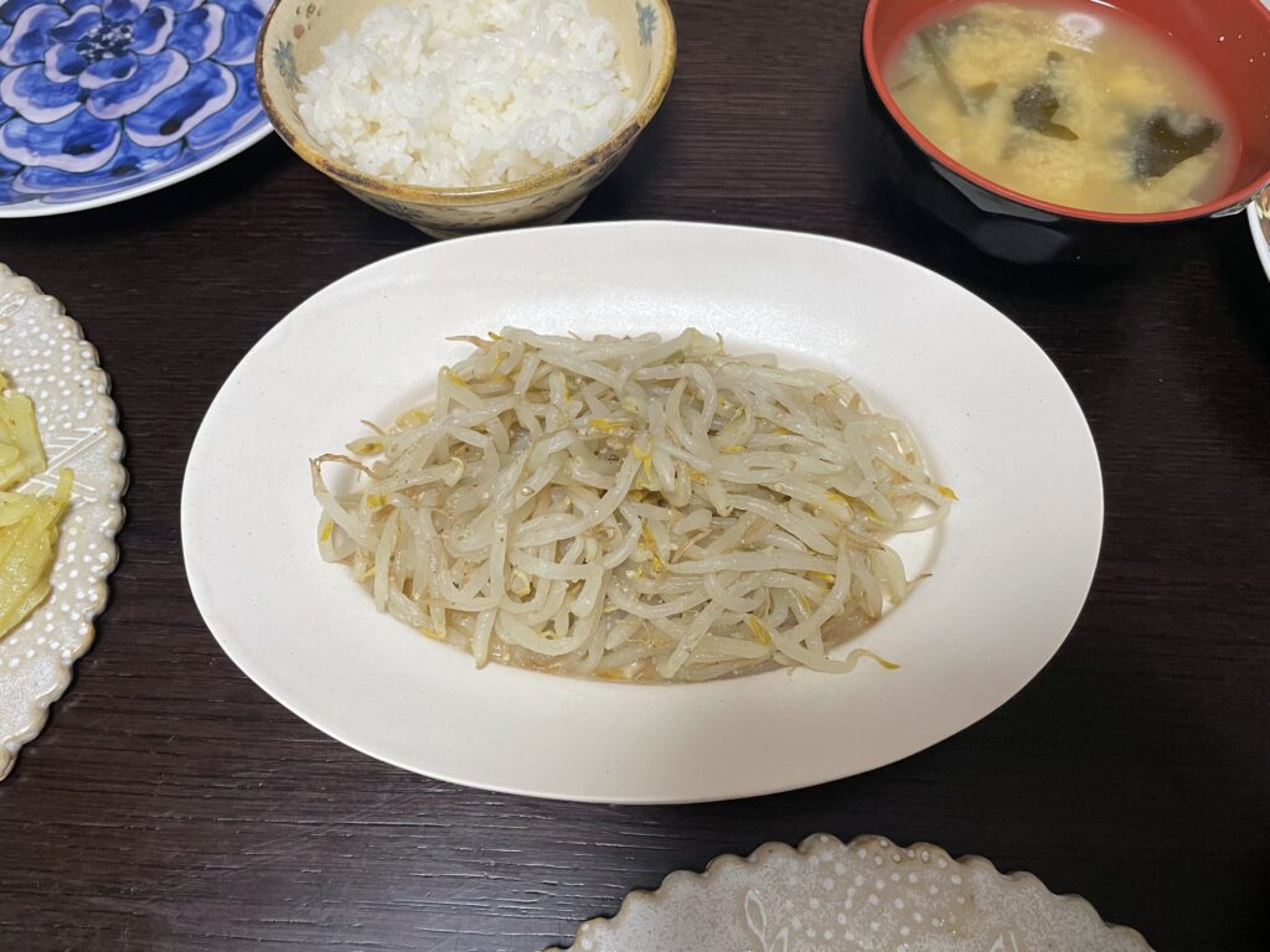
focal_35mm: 26
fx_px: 954
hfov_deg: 67.3
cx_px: 635
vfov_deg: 53.1
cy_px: 476
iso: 125
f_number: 1.6
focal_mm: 4.2
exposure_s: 1/78
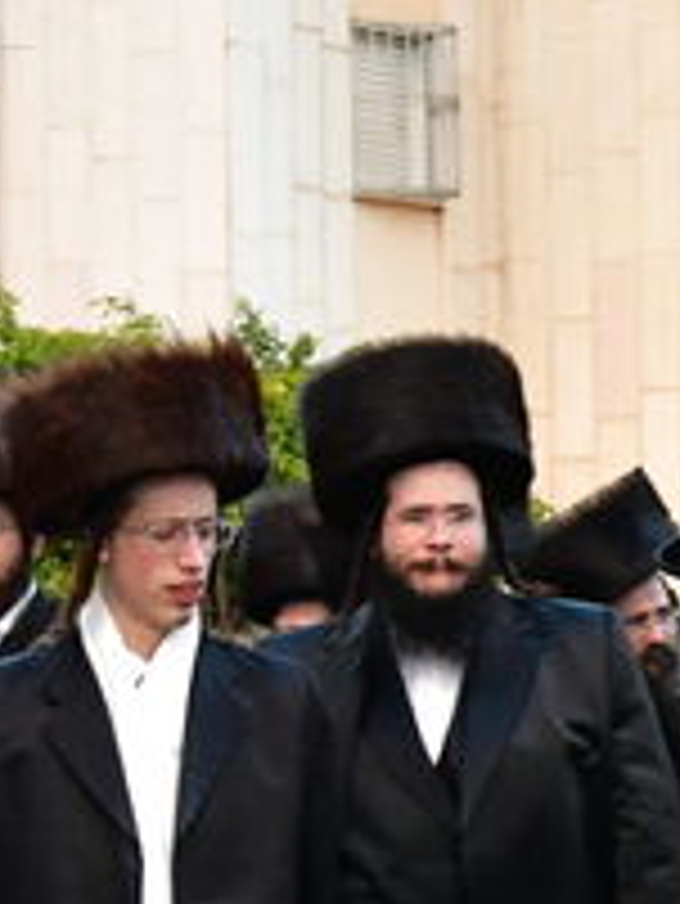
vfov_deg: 8.4
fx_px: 6122
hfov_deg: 6.3
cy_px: 645
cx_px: 847
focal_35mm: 234
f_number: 5.6
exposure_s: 1/100
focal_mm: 35
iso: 1600
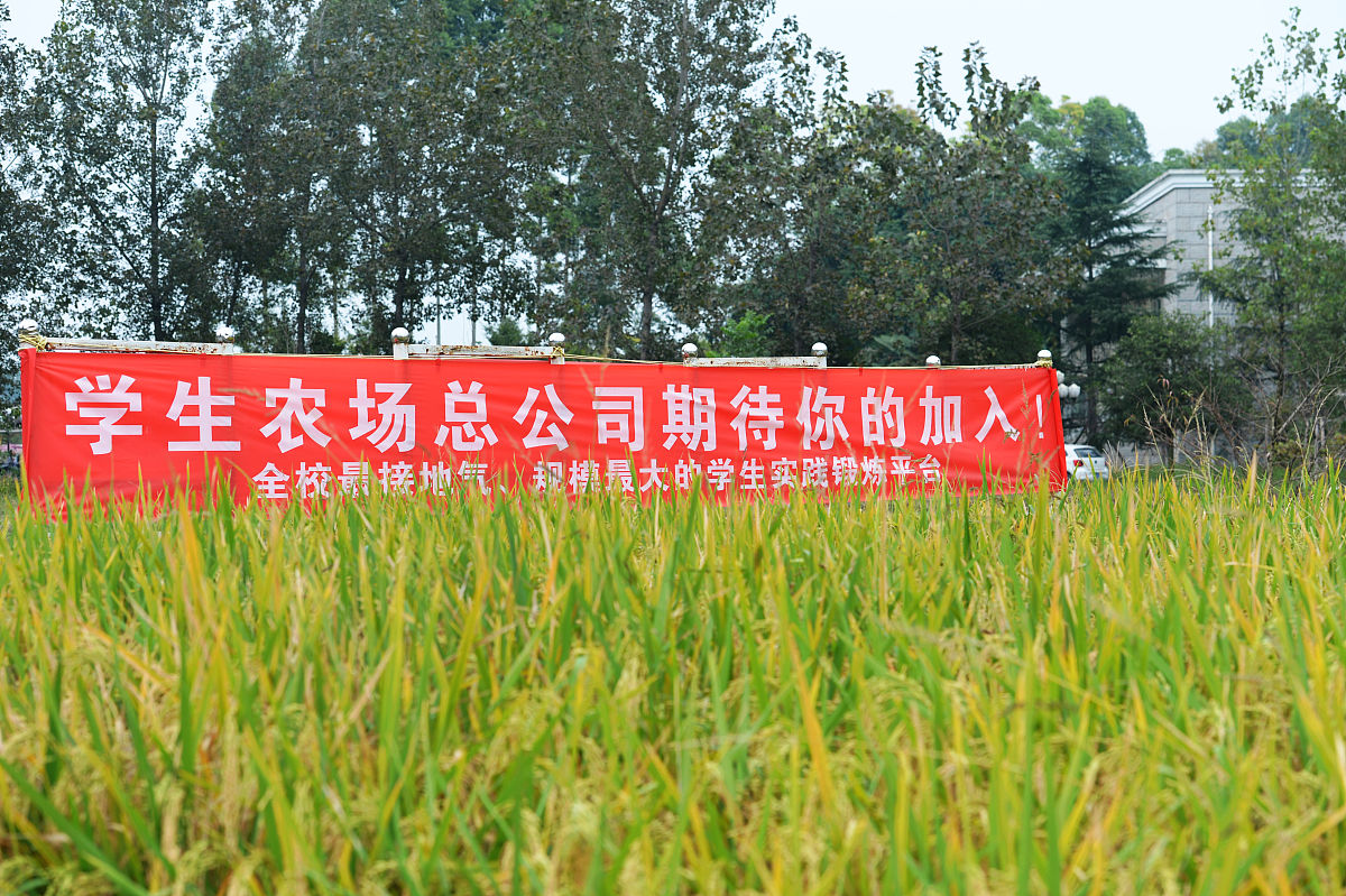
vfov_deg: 19.4
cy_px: 448
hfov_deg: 28.9
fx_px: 2616
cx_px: 673
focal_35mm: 70
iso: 100
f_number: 5.6
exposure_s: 1/250
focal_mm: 70
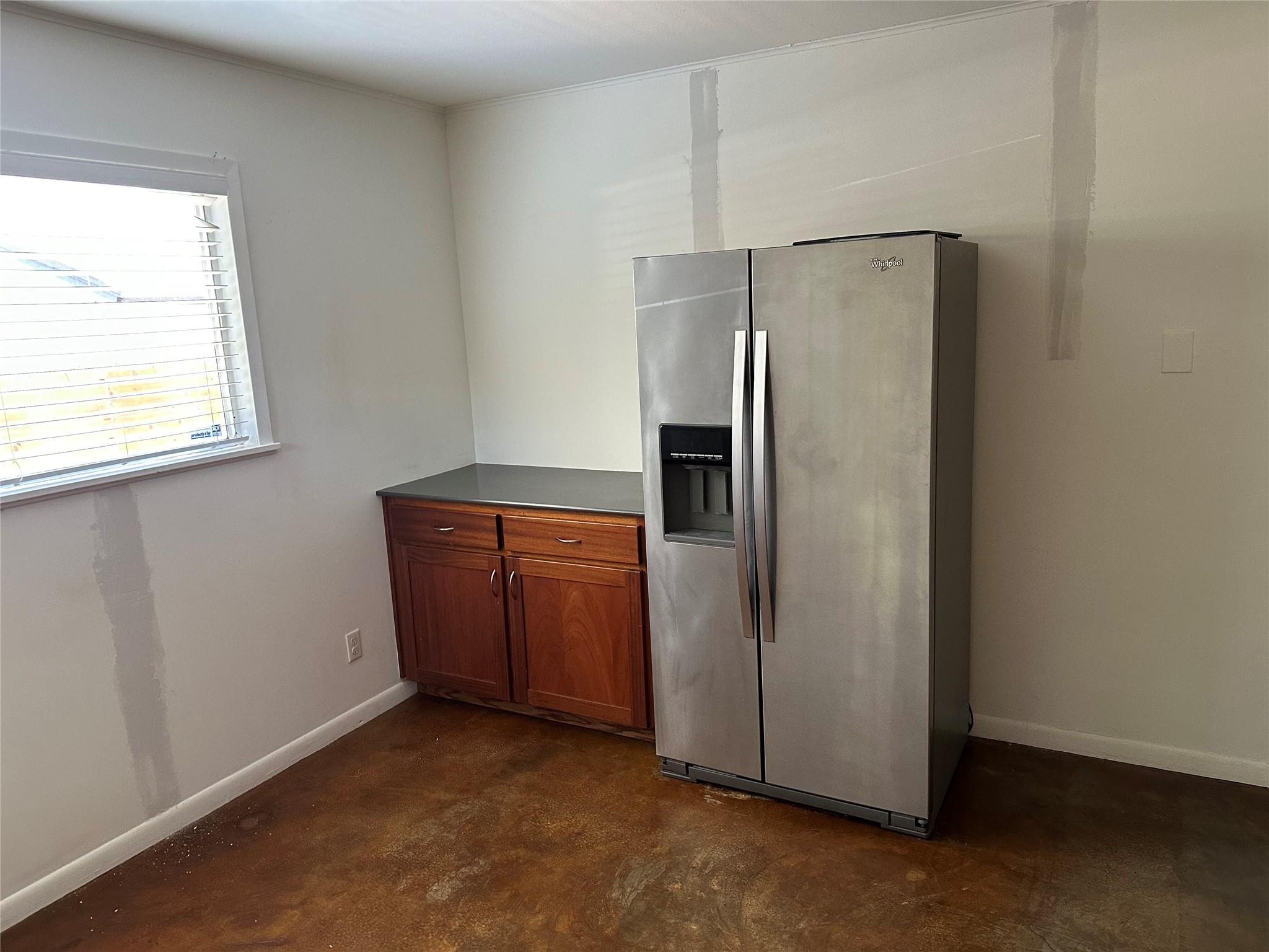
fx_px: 880
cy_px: 476
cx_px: 634
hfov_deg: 71.6
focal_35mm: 24
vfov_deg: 56.8
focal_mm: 6.86
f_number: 1.78
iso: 320
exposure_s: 1/60
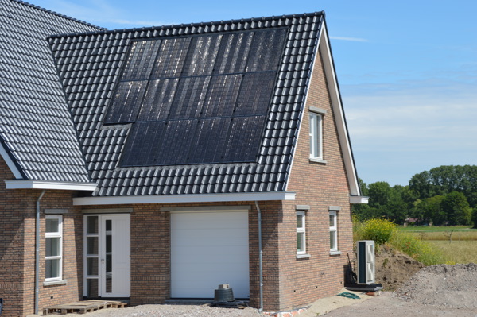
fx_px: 1092
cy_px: 158
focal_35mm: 82
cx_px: 238
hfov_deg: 24.6
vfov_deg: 16.5
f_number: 8
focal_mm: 55
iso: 100
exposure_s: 1/250
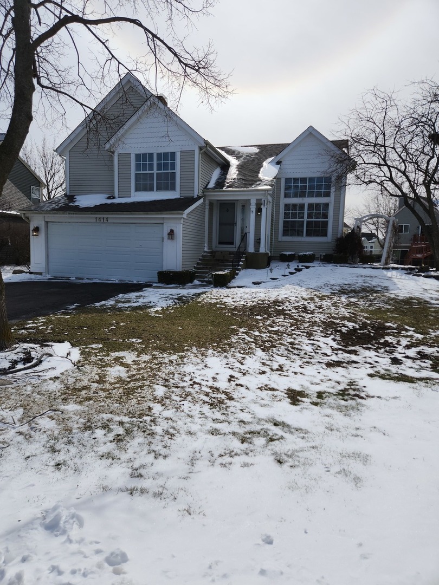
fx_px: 389
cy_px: 292
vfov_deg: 73.9
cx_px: 220
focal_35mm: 23
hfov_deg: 58.9
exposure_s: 1/4302
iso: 20
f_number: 1.8
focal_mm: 5.4
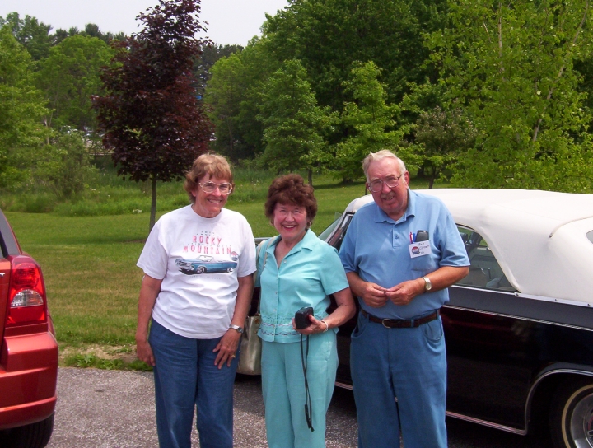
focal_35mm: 51
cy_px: 224
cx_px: 296
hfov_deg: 37.4
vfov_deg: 28.7
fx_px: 876
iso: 100
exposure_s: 1/543
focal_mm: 7.88
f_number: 5.97
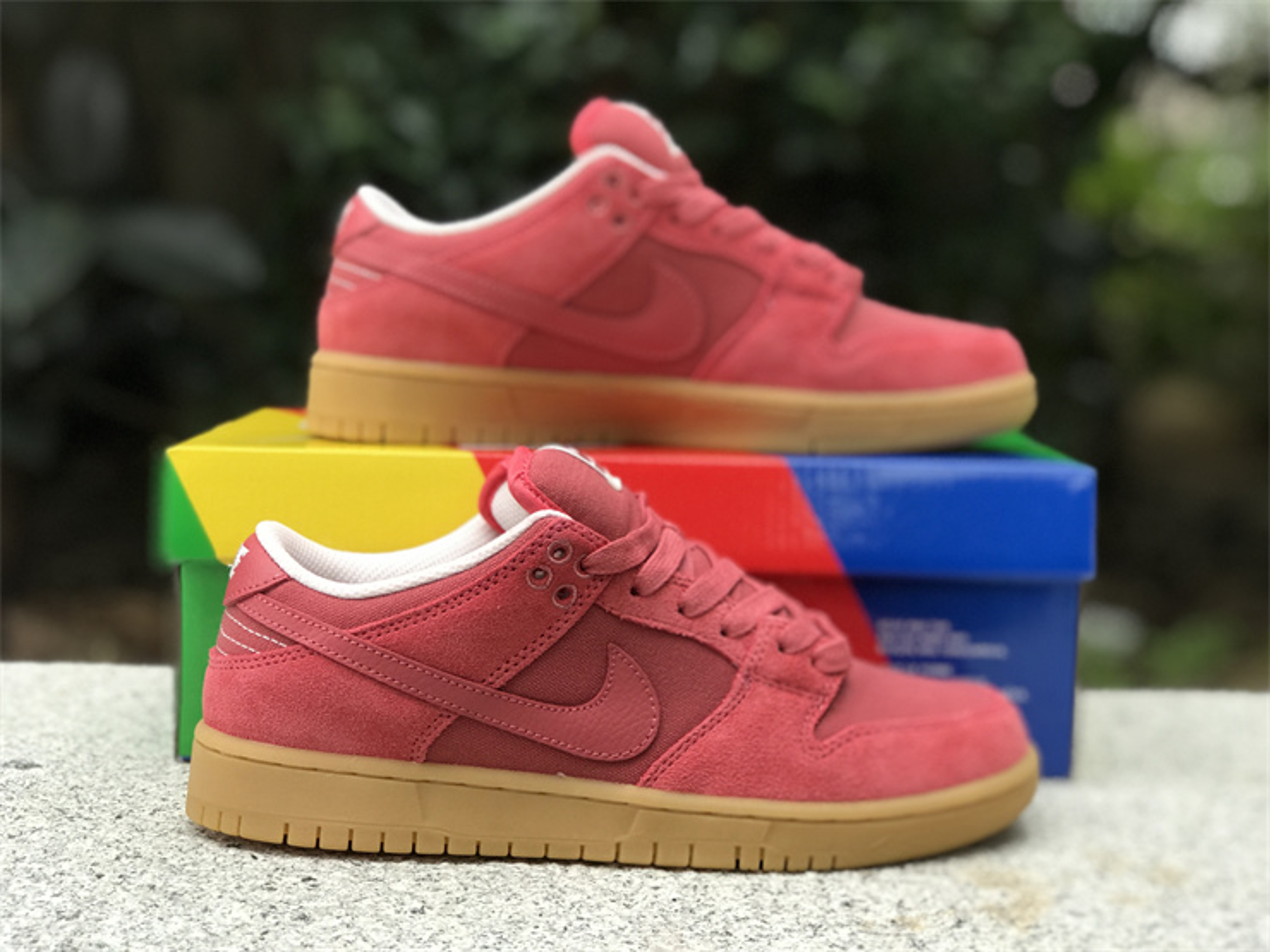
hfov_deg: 33.8
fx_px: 2091
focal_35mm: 57
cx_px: 635
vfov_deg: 25.7
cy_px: 476
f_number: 2.8
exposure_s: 1/50
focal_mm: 6.6
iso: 25
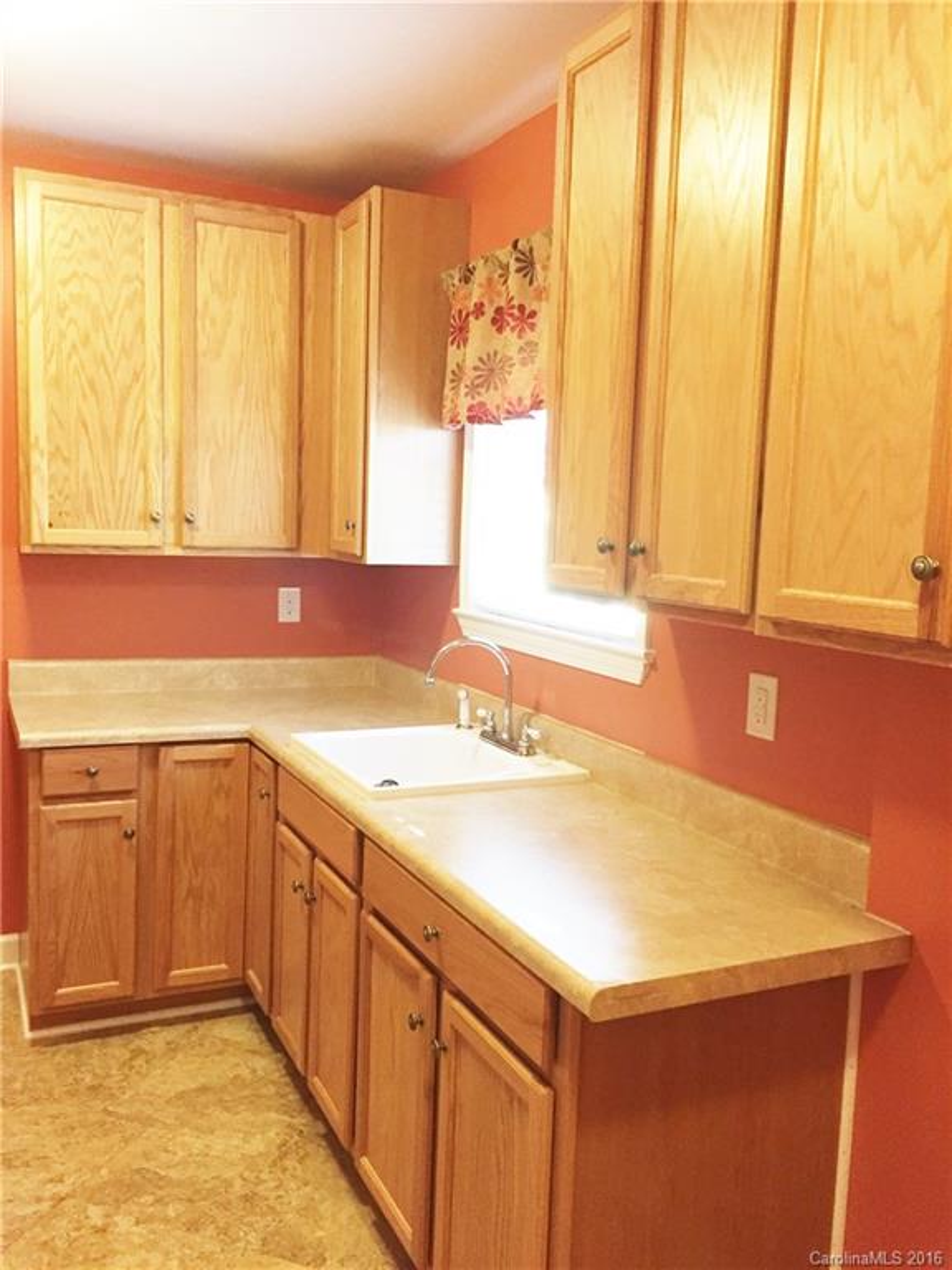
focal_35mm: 29
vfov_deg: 61.7
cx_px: 476
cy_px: 635
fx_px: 1063
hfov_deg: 48.2
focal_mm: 4.15
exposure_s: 1/17
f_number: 2.2
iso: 250
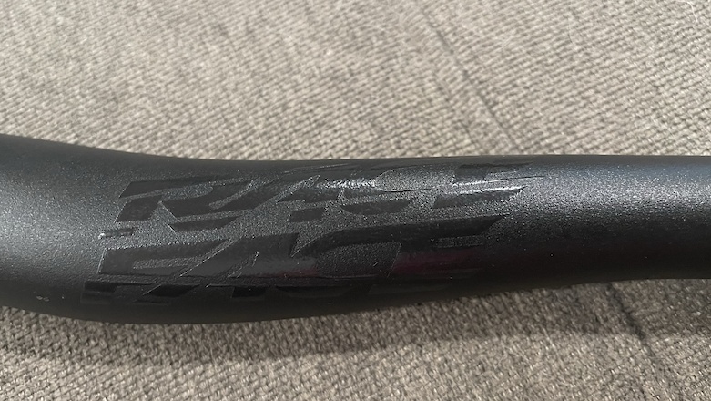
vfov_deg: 40.2
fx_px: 547
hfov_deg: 66.0
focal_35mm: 29
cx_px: 357
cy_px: 200
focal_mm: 4.2
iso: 640
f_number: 1.6
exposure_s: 1/31
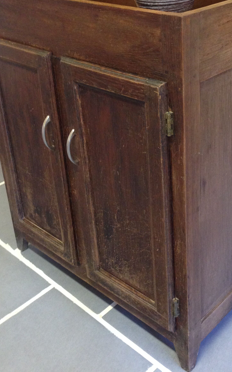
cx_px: 168
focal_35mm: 49
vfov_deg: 40.6
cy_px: 130
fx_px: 496
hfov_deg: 26.1
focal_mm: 4.12
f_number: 2.4
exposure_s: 1/20
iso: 200
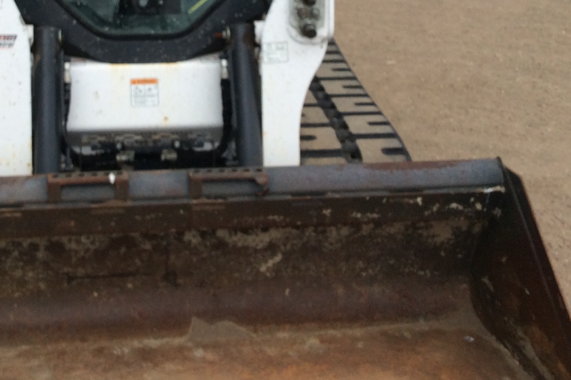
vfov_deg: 22.4
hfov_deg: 33.4
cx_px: 163
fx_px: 936
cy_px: 29
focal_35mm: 59
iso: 32
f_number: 2.4
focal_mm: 3.3
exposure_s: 1/635
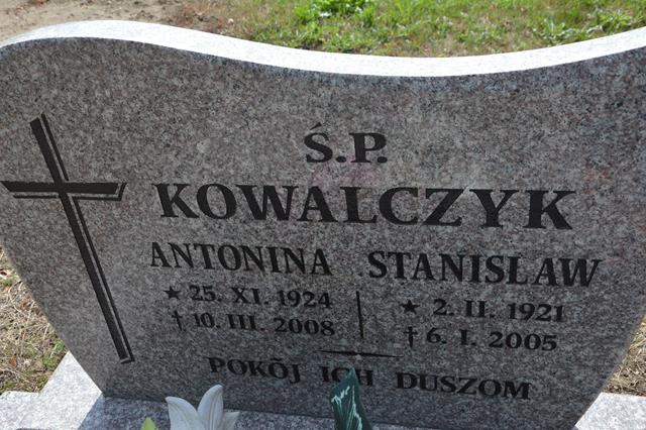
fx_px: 673
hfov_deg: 51.3
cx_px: 323
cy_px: 215
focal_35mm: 38
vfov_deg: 35.5
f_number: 7.1
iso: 100
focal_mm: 25
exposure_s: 1/200
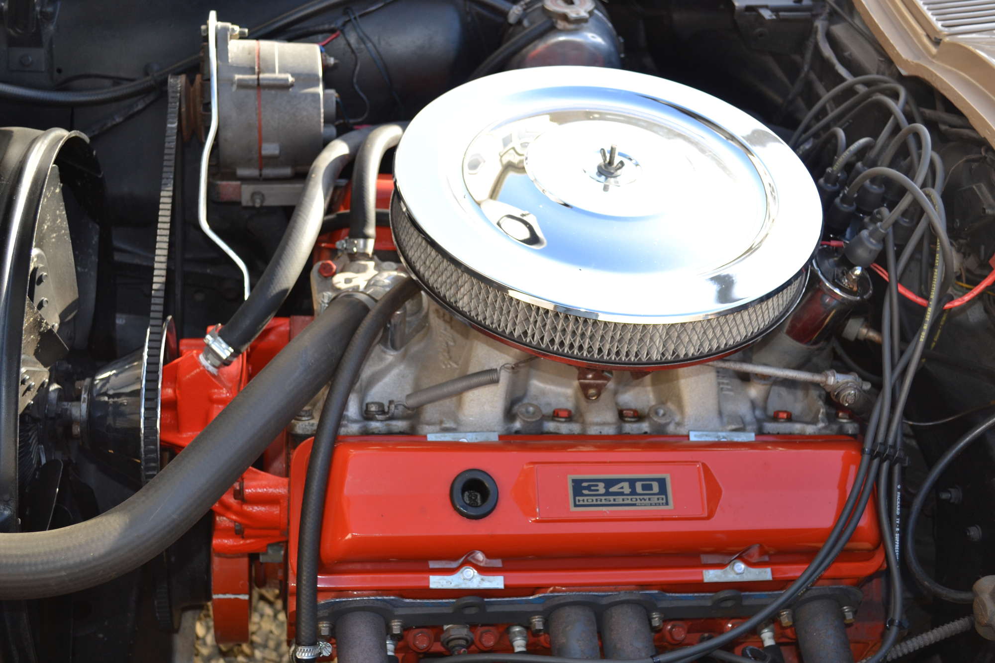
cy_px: 332
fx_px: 1161
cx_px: 498
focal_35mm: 42
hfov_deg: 46.4
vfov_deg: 31.9
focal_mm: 28
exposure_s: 1/125
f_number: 4.5
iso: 160
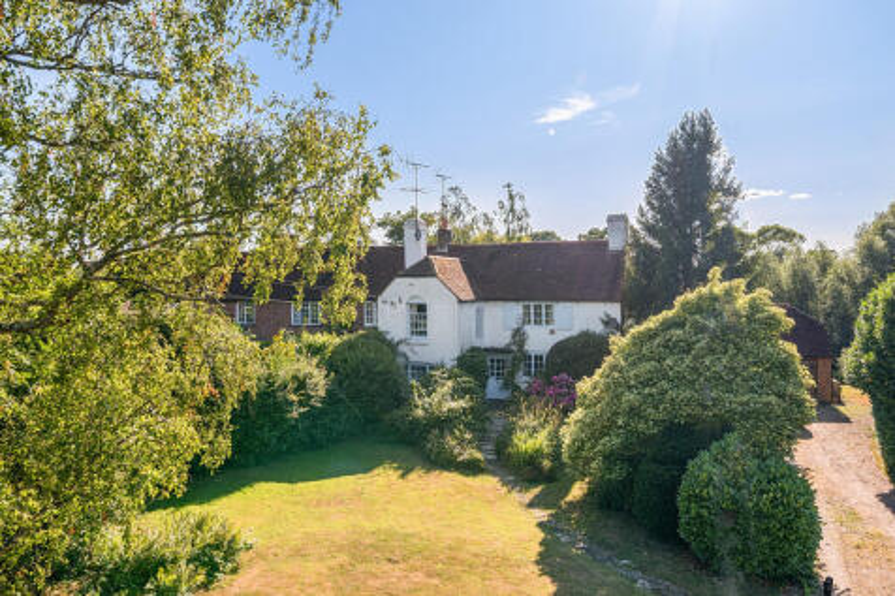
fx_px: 671
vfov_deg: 47.9
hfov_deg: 67.4
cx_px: 448
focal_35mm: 27
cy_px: 298
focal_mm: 18
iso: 200
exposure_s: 1/320
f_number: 8
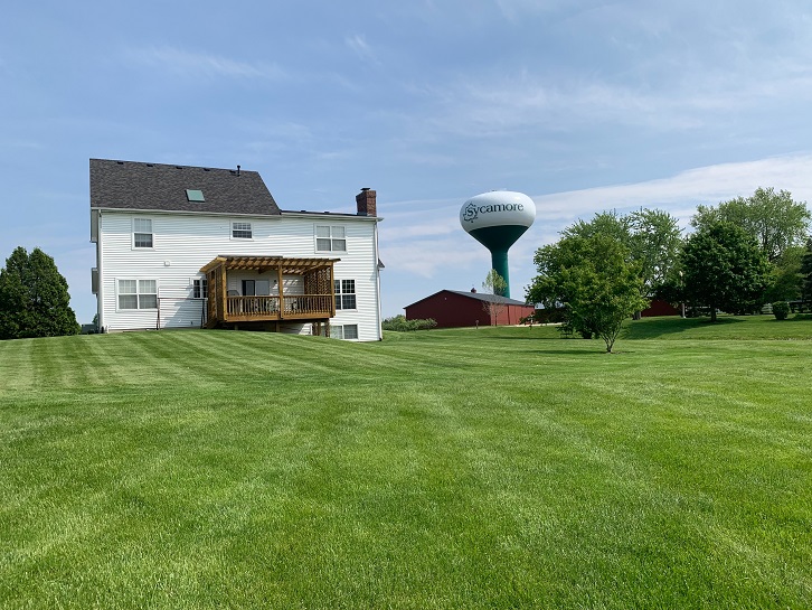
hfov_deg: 67.3
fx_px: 610
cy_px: 305
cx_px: 406
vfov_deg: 53.1
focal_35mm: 26
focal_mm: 4.25
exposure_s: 1/2915
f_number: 1.8
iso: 25
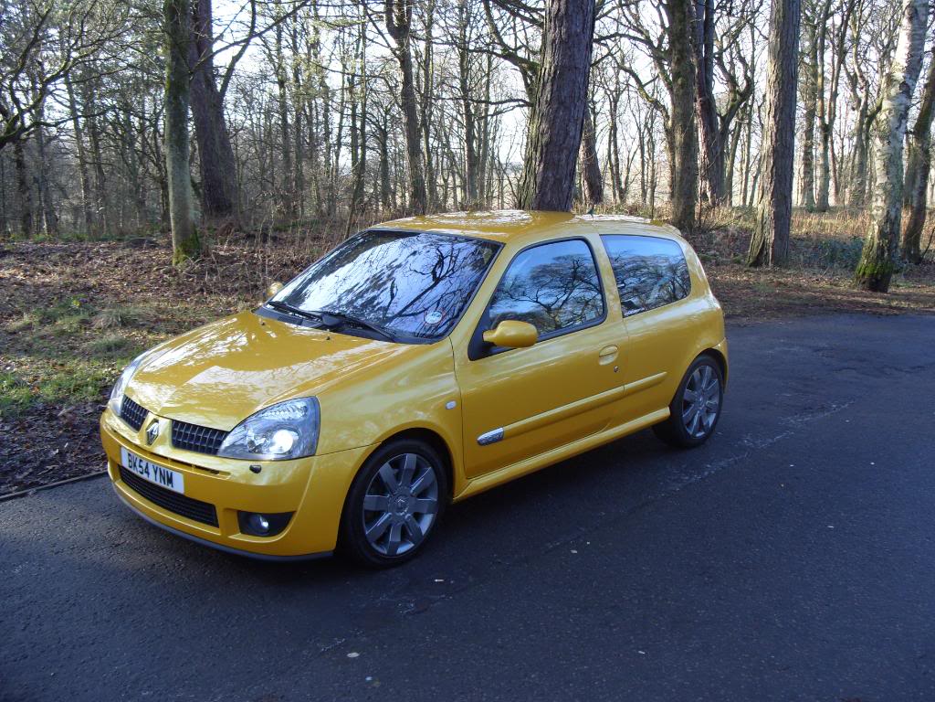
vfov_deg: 40.7
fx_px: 945
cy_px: 351
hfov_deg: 52.6
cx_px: 468
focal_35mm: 35
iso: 80
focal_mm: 7.8
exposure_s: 1/90
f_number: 3.1
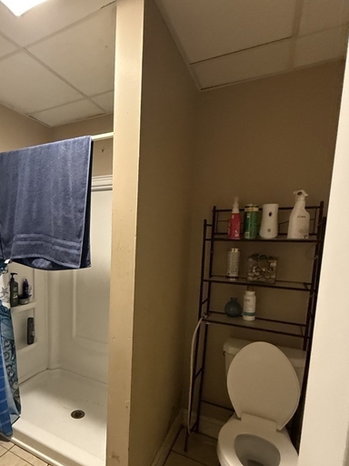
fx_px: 282
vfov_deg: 78.4
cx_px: 99
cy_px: 270
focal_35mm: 21
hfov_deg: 60.9
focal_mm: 2.22
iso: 800
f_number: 2.2
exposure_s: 1/60
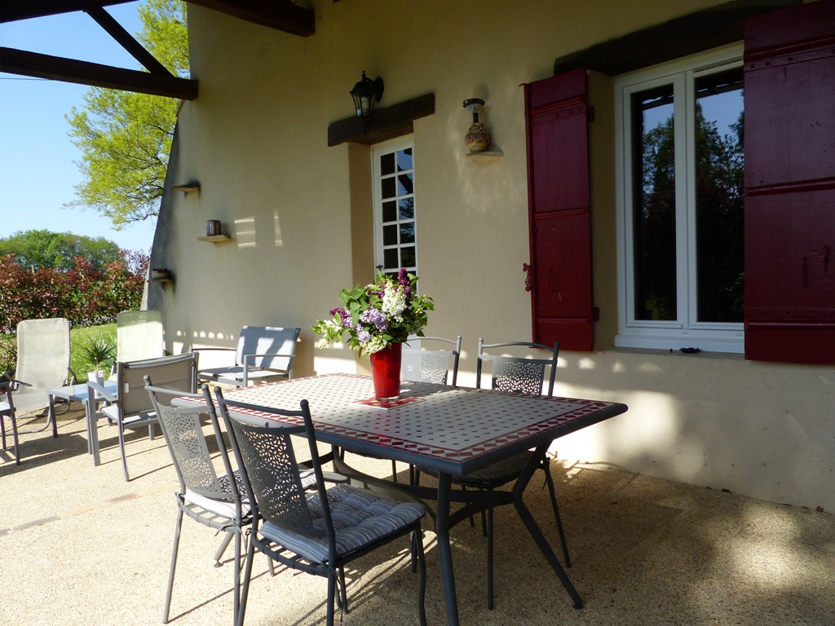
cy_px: 313
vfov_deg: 54.9
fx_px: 603
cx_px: 418
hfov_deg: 69.4
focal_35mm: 25
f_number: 4
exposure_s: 1/500
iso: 100
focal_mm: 4.5
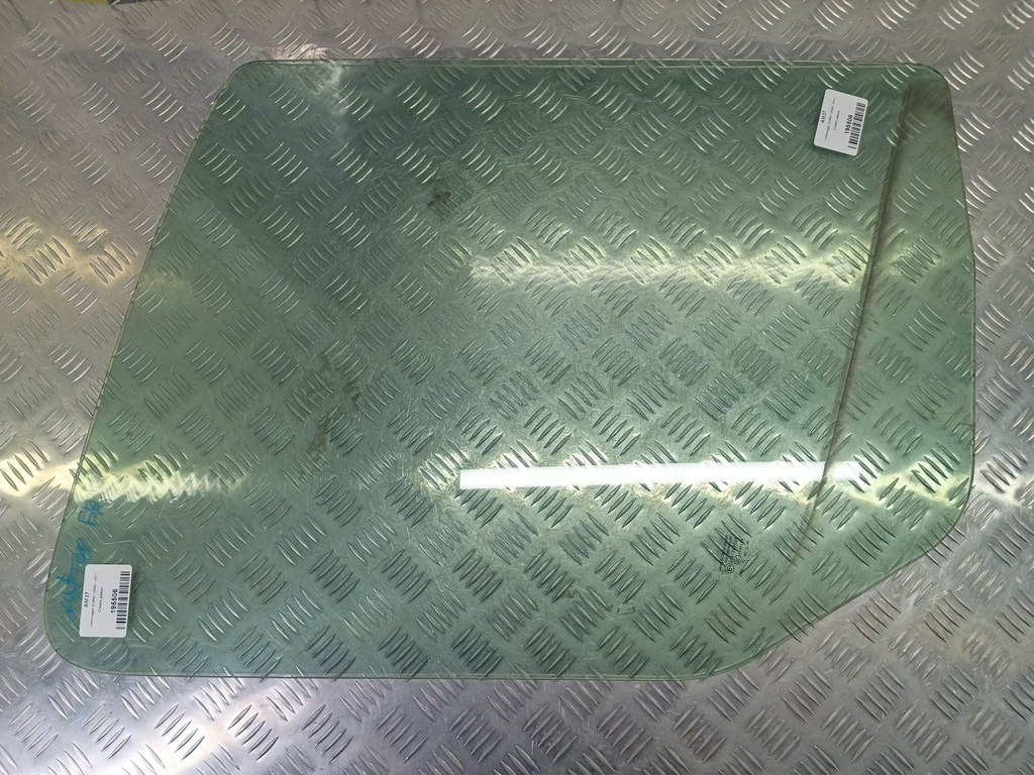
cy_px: 388
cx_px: 517
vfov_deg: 58.9
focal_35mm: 23
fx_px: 687
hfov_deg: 73.9
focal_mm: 4.11
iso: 134
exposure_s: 1/100
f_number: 1.6
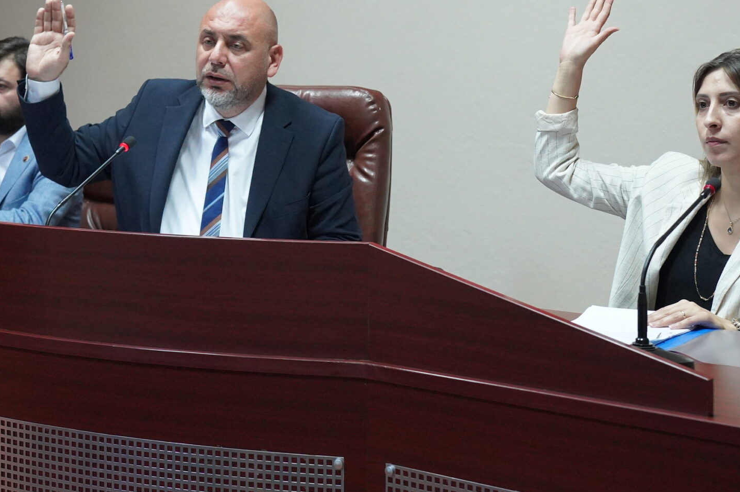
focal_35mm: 70
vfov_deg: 19.2
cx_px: 306
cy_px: 80
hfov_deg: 28.8
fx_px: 1438
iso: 6400
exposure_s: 1/160
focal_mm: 39
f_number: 4
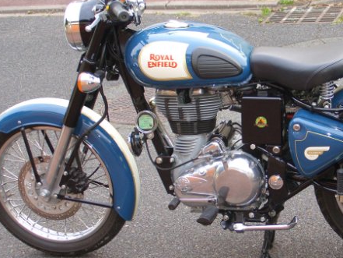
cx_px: 256
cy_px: 143
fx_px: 971
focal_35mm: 98
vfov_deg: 15.1
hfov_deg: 19.9
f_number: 3.1
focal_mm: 11.17
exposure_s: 1/42
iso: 100
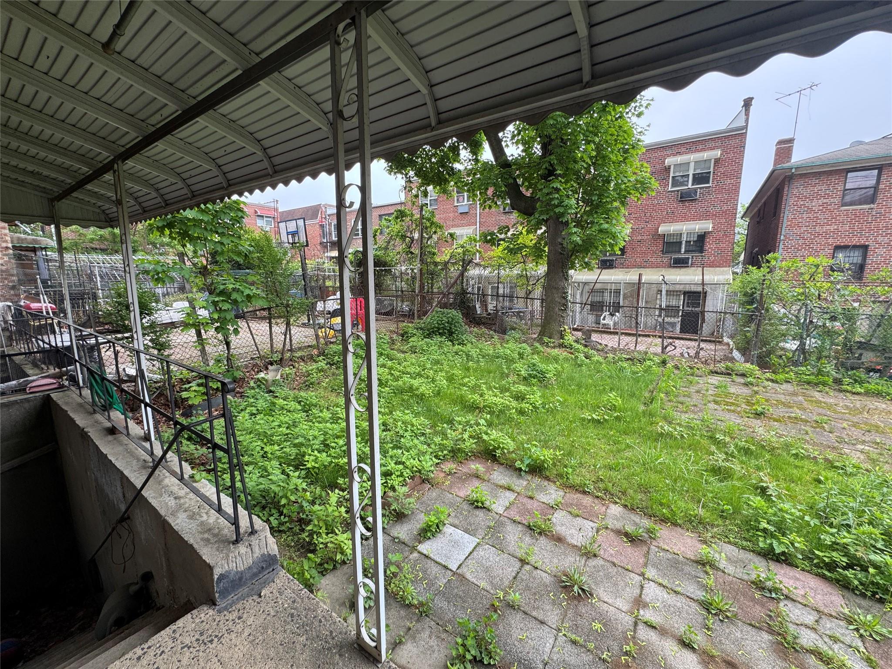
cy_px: 334
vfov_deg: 85.7
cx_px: 446
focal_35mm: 14
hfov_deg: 102.1
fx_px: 361
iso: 40
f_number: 2.2
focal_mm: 2.22
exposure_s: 1/101
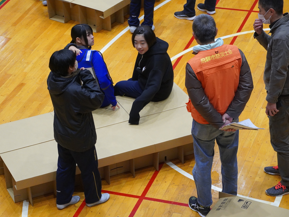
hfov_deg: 16.8
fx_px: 977
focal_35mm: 117
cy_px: 111
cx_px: 126
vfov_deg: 12.7
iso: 3200
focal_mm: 70
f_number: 5.6
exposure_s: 1/160
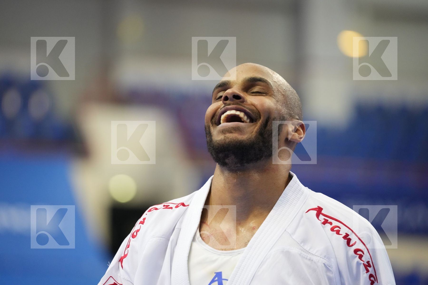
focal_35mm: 184
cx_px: 214
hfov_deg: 11.2
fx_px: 2187
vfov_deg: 7.5
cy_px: 142
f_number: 3.2
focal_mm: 184
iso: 3200
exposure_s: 1/1000
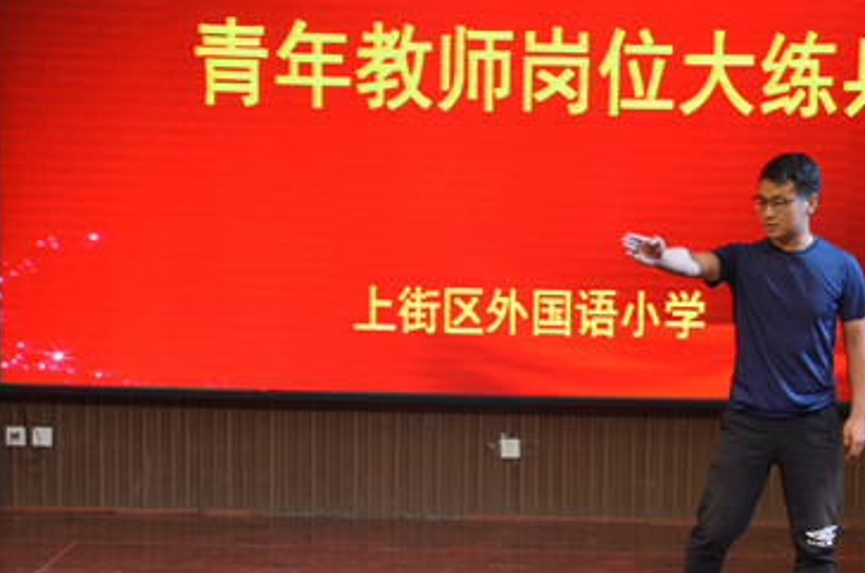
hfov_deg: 24.1
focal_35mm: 84
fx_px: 2014
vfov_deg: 16.1
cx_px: 587
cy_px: 408
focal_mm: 34
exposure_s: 1/80
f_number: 4.2
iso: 400
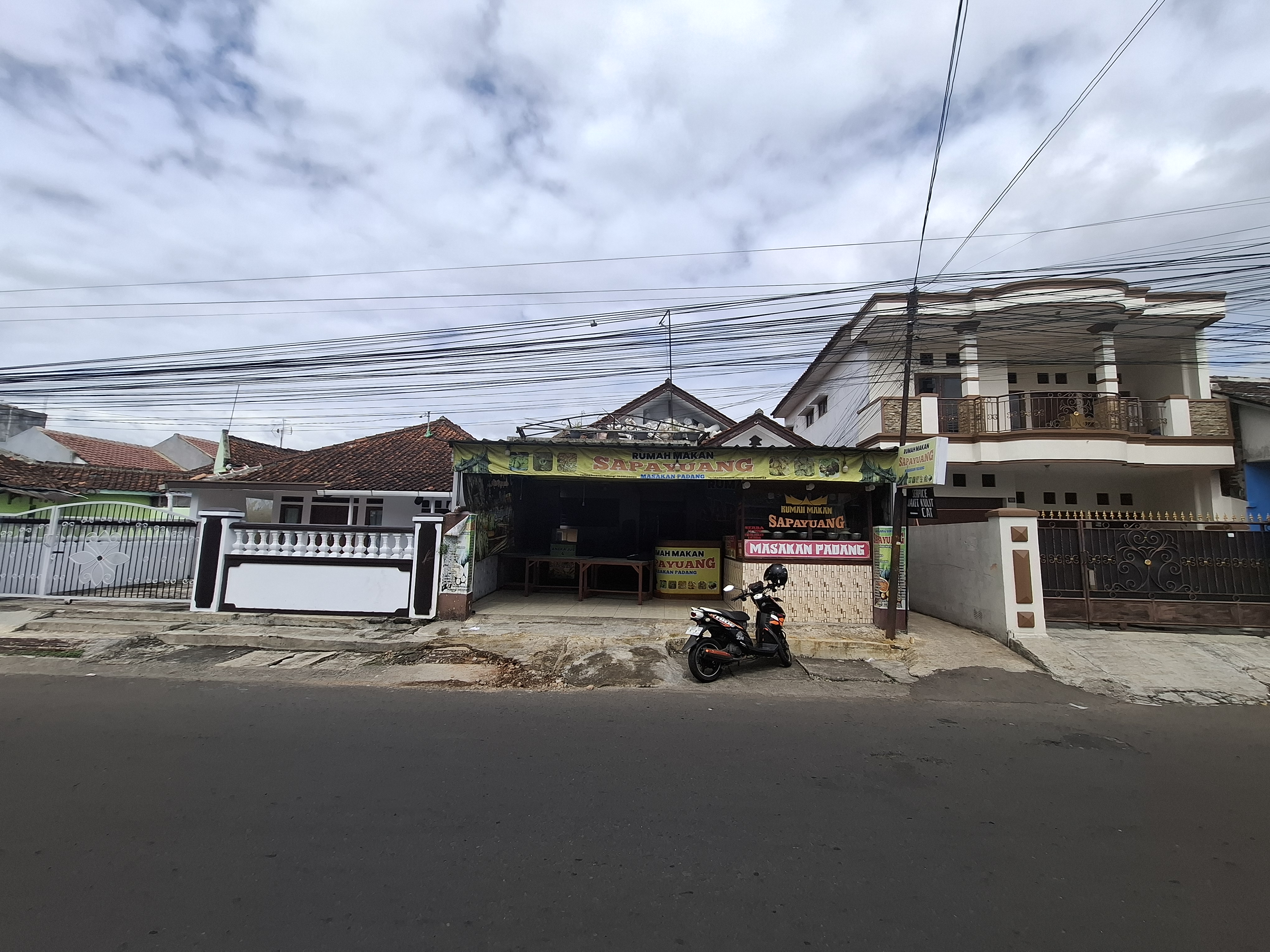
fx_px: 477
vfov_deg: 89.9
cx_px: 635
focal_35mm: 13
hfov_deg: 106.2
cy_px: 476
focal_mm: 1.74
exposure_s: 1/1143
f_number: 2.2
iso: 40
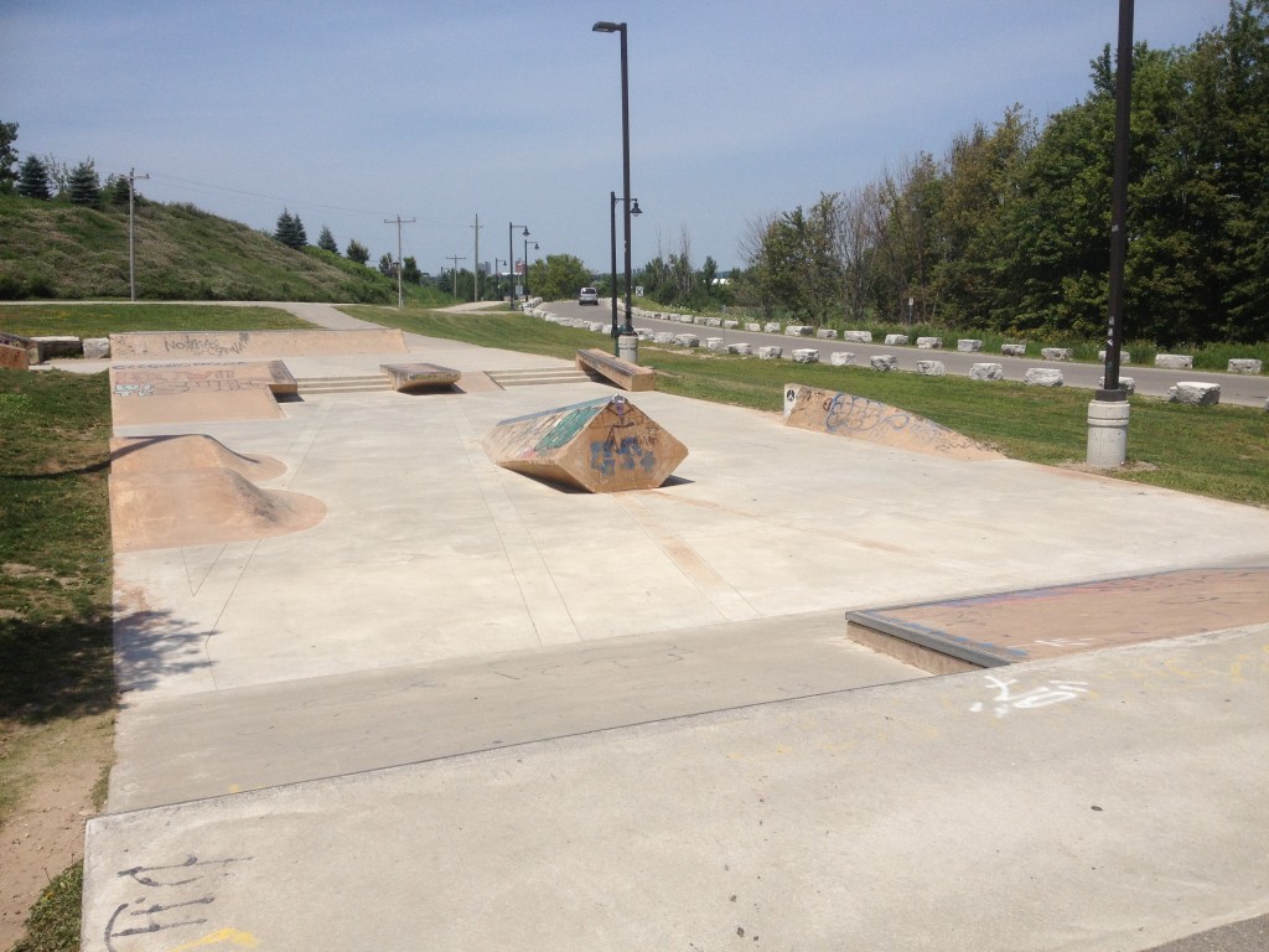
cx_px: 634
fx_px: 1283
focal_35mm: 35
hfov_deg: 52.6
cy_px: 476
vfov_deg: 40.7
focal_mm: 4.28
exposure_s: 1/3067
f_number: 2.4
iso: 50
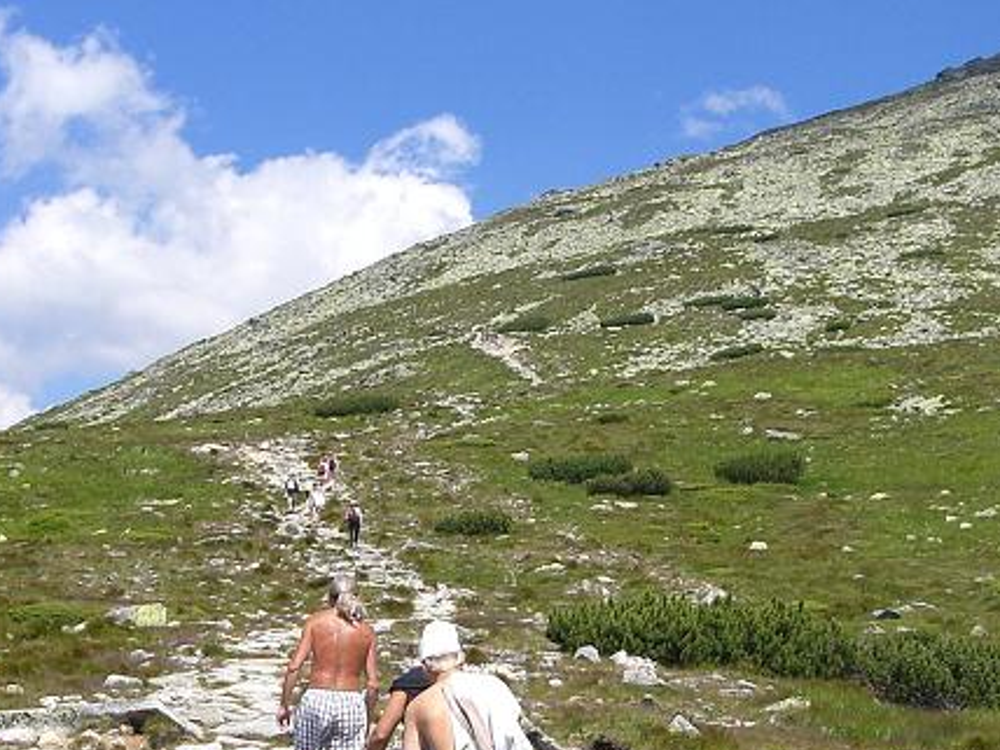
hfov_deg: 27.4
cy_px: 624
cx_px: 456
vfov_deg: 20.4
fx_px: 2051
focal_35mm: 71
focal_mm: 6.3
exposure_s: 1/640
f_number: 4.4
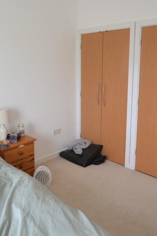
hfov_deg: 43.4
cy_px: 104
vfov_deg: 61.8
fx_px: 196
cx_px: 94
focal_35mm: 30
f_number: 4.5
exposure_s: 1/80
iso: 400
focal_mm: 10
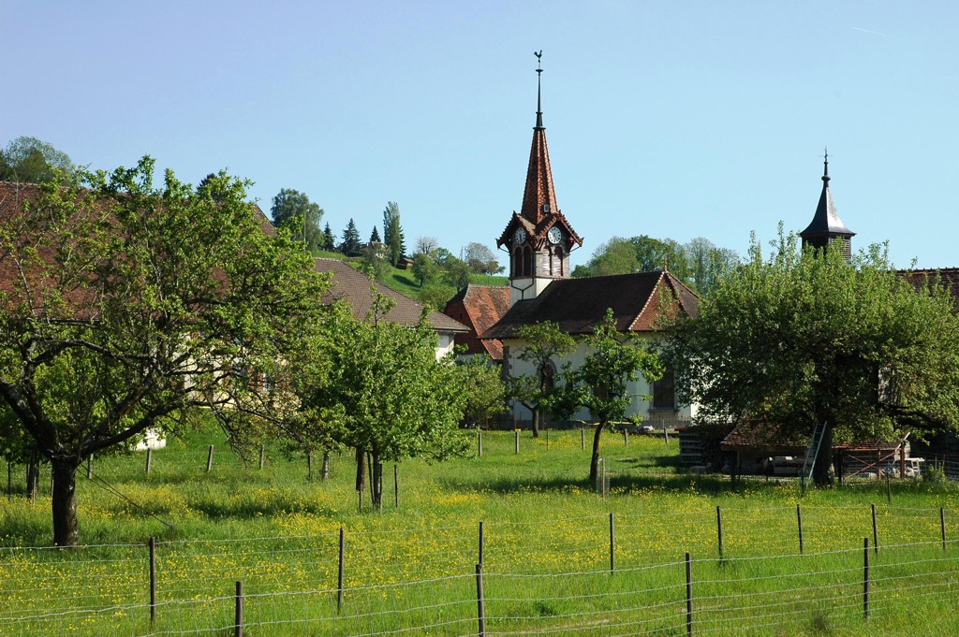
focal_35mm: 75
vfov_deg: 18.2
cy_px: 318
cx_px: 480
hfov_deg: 27.0
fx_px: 1996
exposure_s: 1/250
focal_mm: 50
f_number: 10
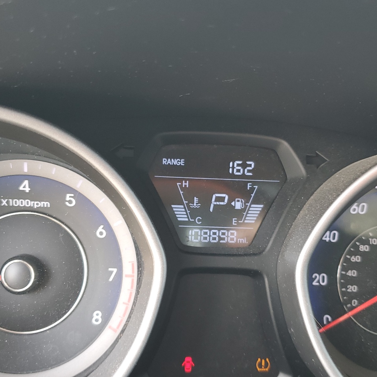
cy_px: 231
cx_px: 196
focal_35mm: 39
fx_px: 481
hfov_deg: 42.8
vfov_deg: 42.6
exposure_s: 1/60.2
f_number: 1.5
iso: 54
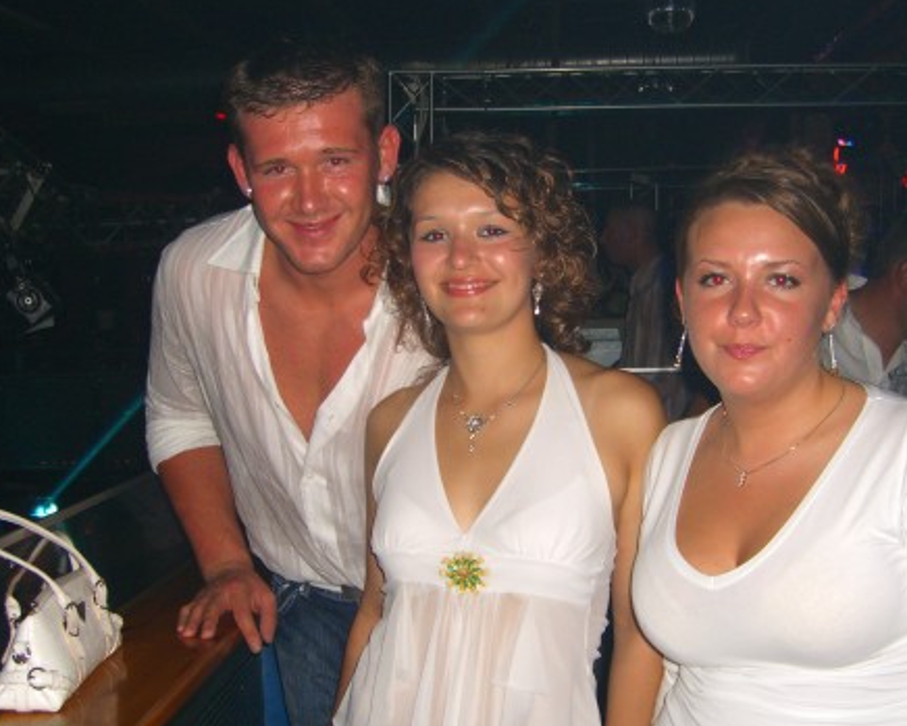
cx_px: 526
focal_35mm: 51
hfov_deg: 36.6
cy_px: 412
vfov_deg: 29.7
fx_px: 1369
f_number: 2.8
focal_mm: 7.9
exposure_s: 1/60
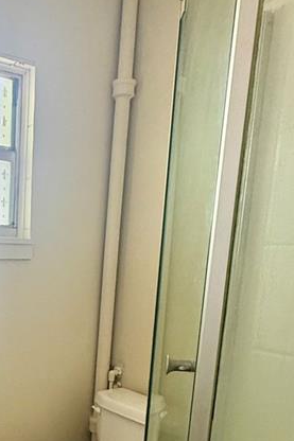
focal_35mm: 42
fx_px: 515
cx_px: -1
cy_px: 353
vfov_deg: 44.2
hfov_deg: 29.7
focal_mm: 2.22
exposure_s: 1/120
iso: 320
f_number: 2.2
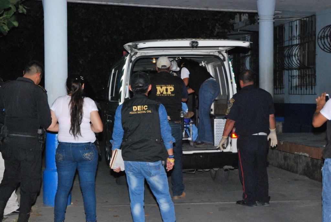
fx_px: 718
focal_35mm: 78
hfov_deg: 26.0
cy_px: 111
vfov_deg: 17.6
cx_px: 166
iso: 1600
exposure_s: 1/160
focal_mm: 52
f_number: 8
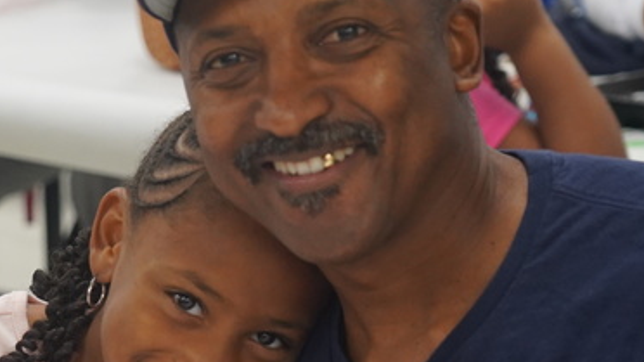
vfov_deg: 6.3
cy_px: 375
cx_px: 234
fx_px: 3295
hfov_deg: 11.2
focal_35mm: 193
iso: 2500
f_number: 4
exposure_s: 1/160
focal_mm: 67
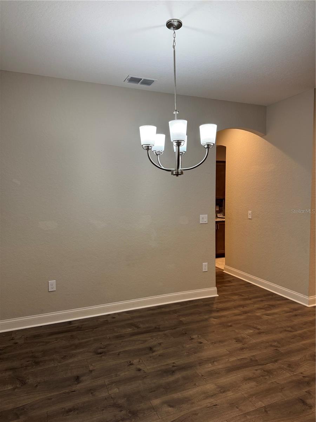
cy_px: 211
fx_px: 292
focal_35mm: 24
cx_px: 158
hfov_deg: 56.8
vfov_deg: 71.6
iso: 200
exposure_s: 1/120
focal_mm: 6.76
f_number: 1.78
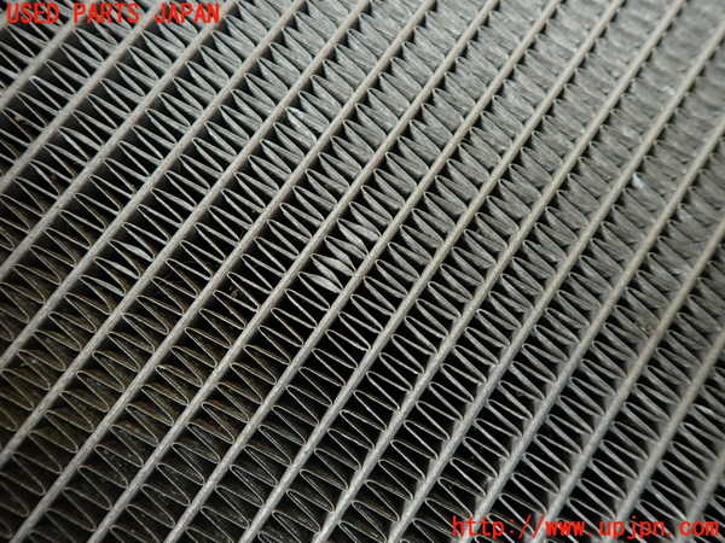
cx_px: 362
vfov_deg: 54.9
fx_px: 524
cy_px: 272
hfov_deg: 69.4
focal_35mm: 25
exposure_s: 1/60
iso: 100
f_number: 2
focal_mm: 4.5
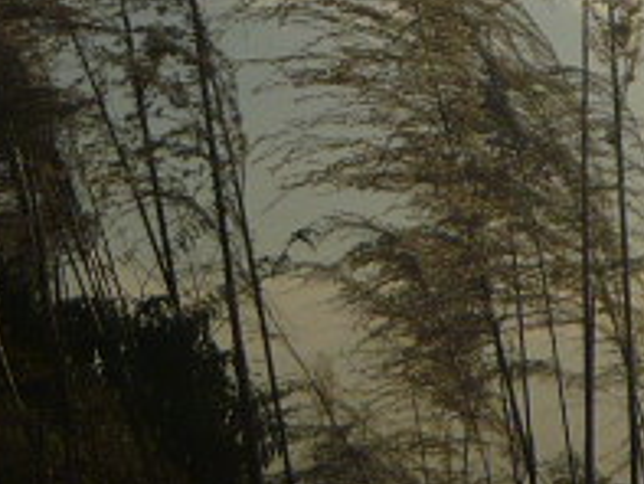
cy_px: -229
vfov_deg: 7.8
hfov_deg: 10.1
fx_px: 3500
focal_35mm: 188
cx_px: 997
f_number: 8
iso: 100
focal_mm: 6
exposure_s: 1/2000
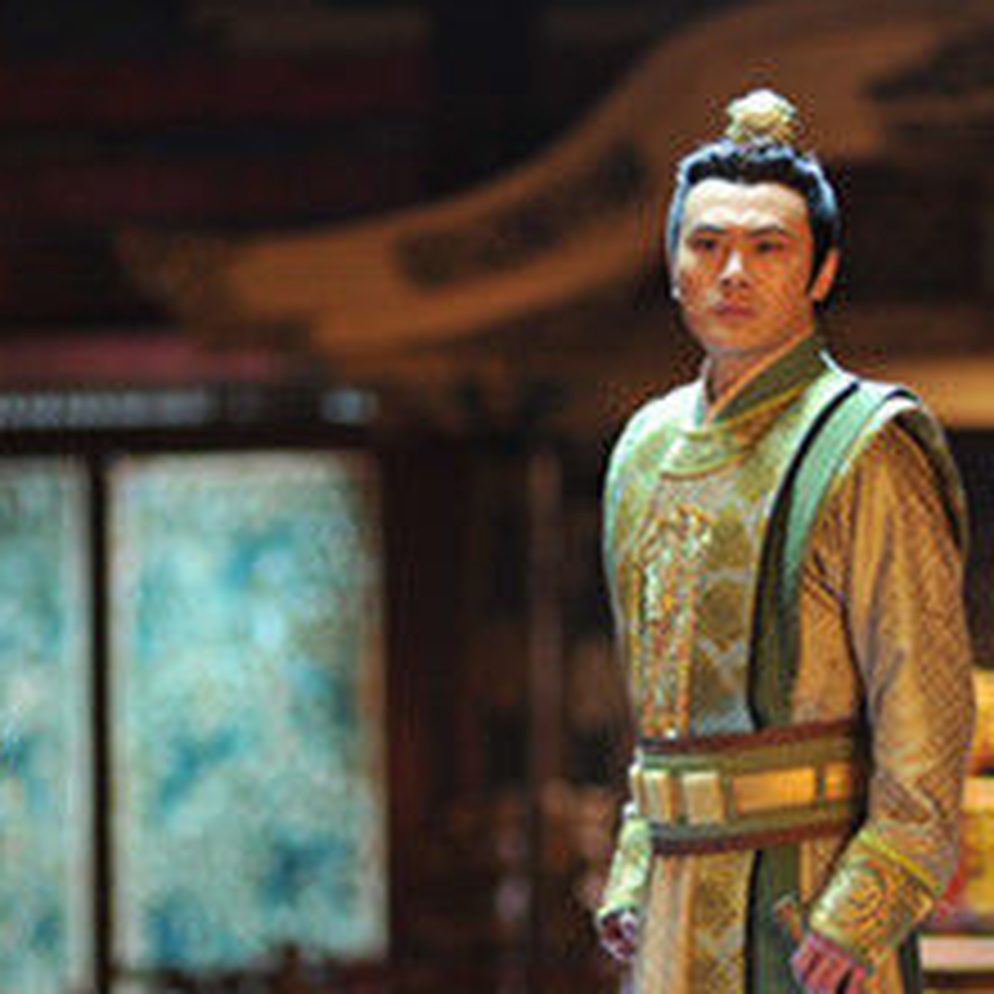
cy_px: 697
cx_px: 645
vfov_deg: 9.8
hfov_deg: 9.8
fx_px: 5815
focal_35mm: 179
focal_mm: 85
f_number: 1.4
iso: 1000
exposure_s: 1/125
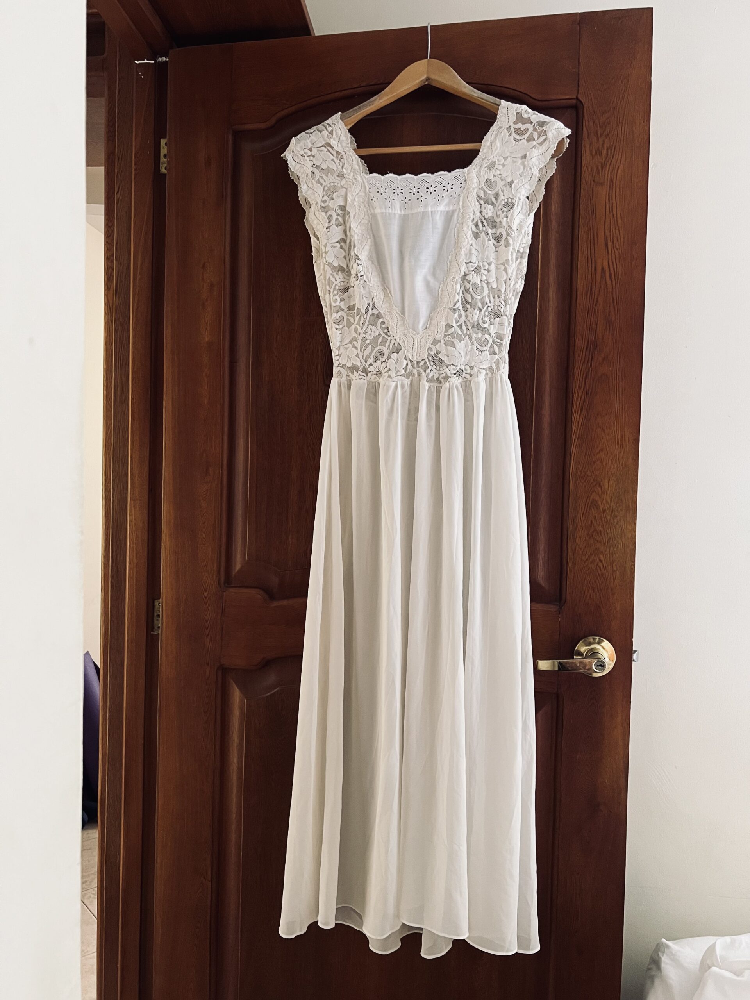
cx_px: 375
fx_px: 751
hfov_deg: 53.1
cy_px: 500
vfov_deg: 67.3
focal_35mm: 26
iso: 500
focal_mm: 5.7
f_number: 1.5
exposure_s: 1/58
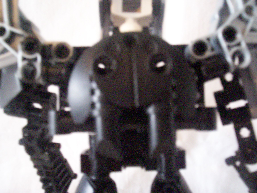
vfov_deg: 39.7
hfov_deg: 51.4
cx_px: 128
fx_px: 267
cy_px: 96
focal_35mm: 36
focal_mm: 5.9
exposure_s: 1/8
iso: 400
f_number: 4.5
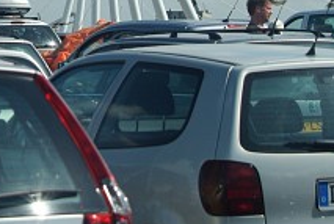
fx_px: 1627
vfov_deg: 7.9
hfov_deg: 11.7
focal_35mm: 175
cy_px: 29
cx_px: 53
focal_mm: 55
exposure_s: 1/1500
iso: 400
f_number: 6.7
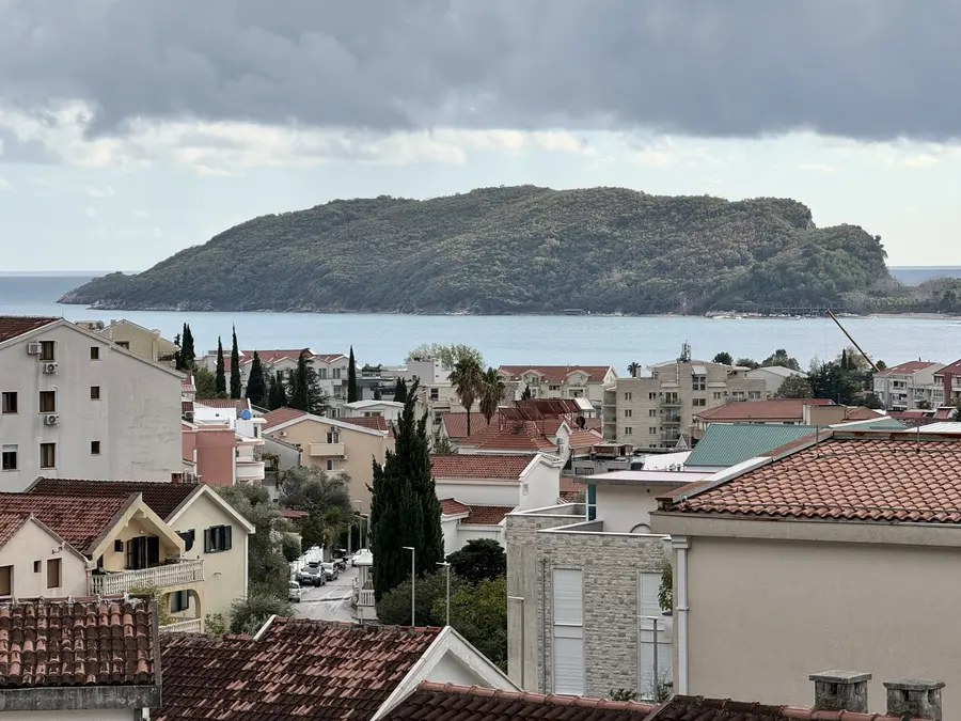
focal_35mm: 120
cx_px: 480
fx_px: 3331
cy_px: 360
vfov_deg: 12.3
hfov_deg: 16.4
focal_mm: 15.66
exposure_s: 1/914
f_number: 2.8
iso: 50
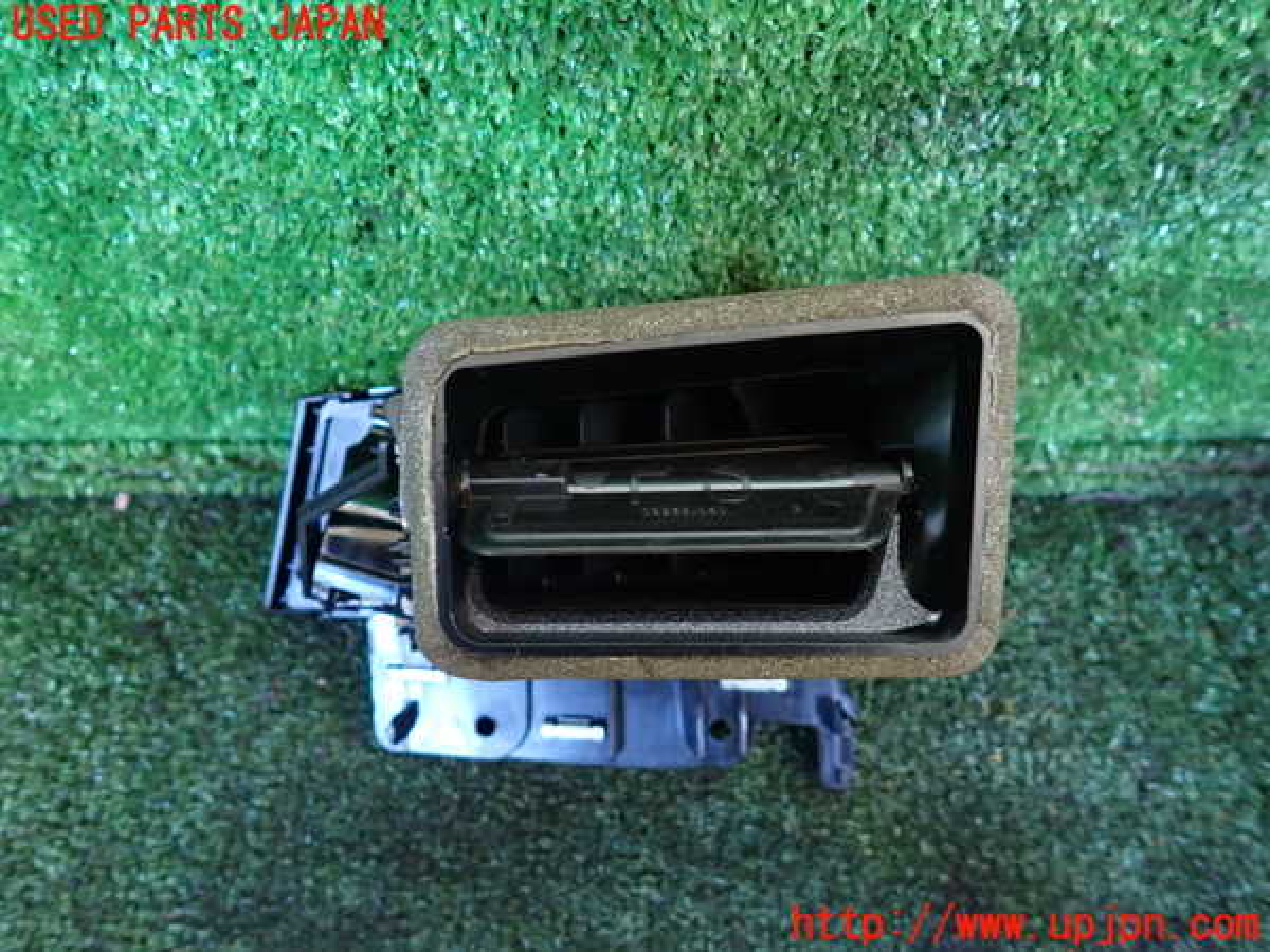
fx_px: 917
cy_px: 476
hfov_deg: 69.4
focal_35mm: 25
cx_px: 635
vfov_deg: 54.9
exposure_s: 1/15
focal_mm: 4.5
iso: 800
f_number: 2
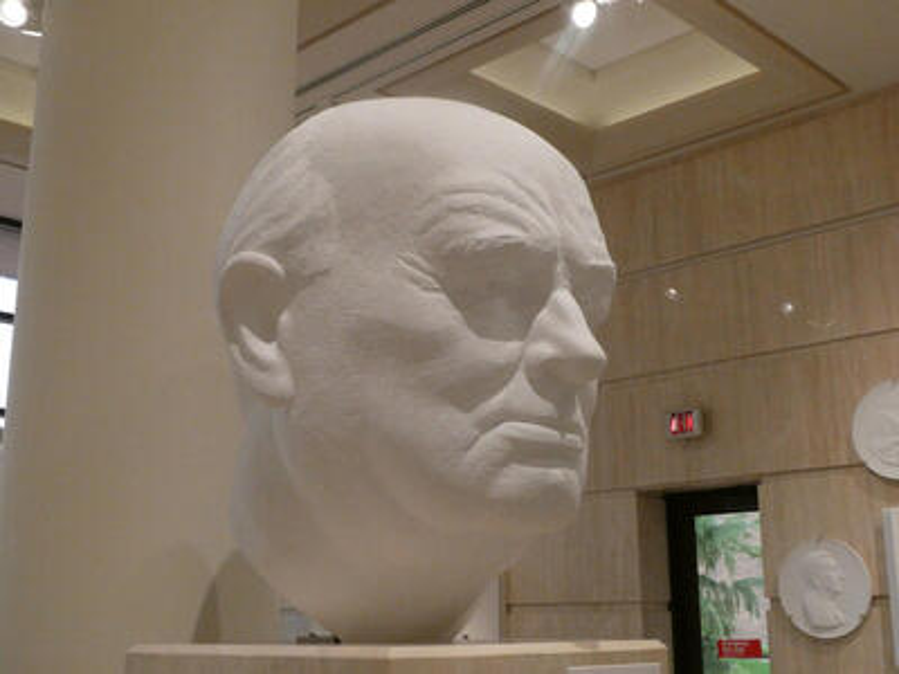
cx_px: 450
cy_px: 337
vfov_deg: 32.9
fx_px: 1143
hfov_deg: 42.9
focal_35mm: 44
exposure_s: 1/80
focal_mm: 7.8
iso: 1000
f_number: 5
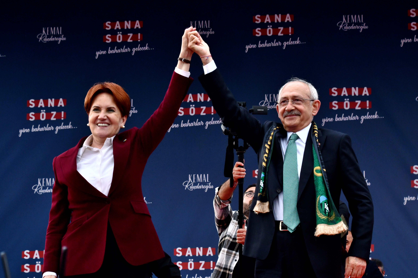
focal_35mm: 105
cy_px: 139
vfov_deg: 13.0
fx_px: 1218
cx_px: 209
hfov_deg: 19.5
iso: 560
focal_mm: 70
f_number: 11
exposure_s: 1/250
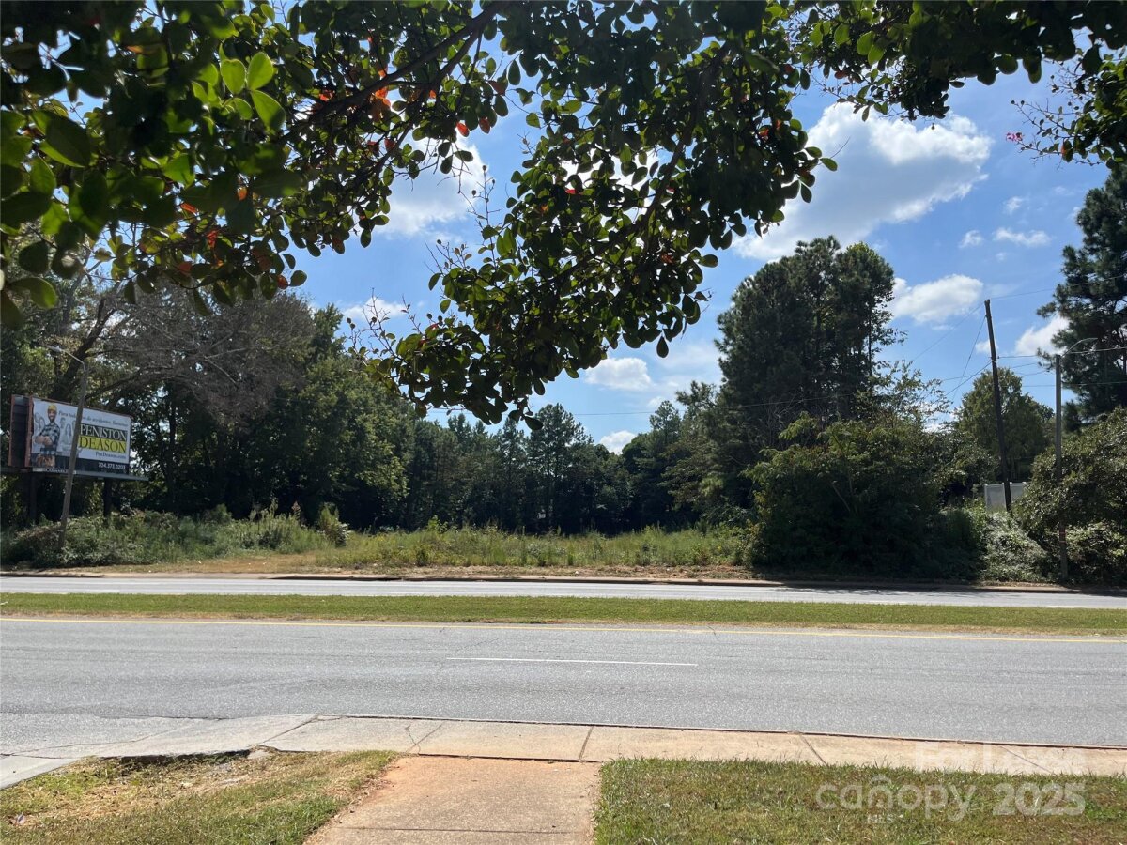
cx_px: 564
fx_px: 846
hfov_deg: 67.3
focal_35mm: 26
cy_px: 422
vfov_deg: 53.1
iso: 50
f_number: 1.6
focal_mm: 5.1
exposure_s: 1/4651
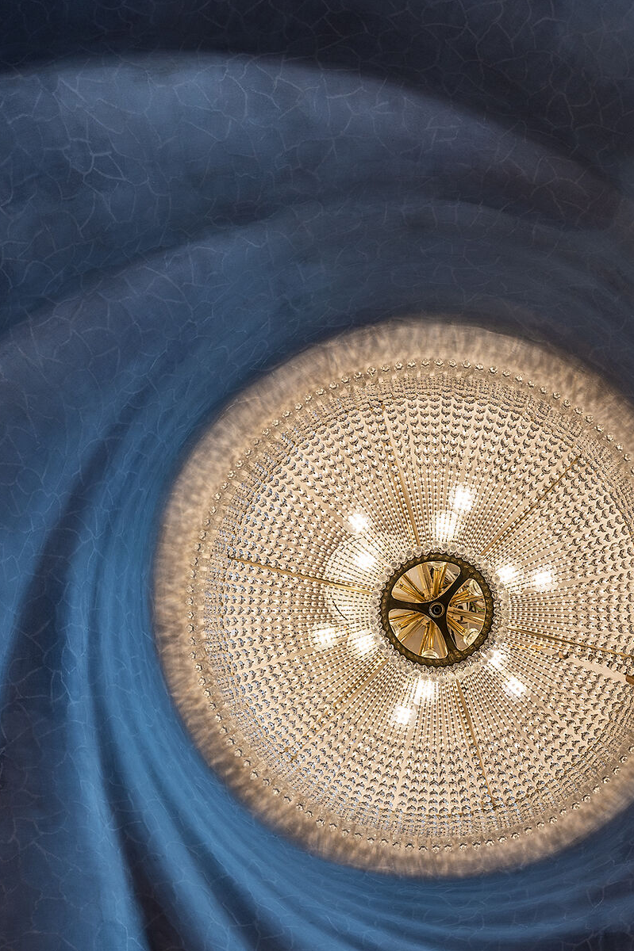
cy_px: 619
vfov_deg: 64.1
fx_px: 740
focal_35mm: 28
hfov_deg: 45.4
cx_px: 444
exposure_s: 1/50
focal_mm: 14
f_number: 5
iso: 100
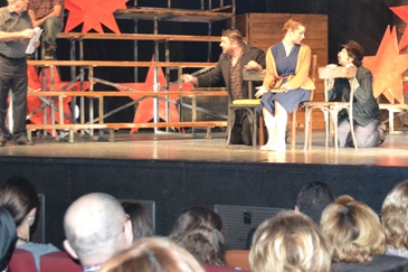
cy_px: 89
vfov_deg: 17.2
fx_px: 895
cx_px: 313
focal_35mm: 79
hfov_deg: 25.3
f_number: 4.5
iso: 2800
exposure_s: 1/60
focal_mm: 30
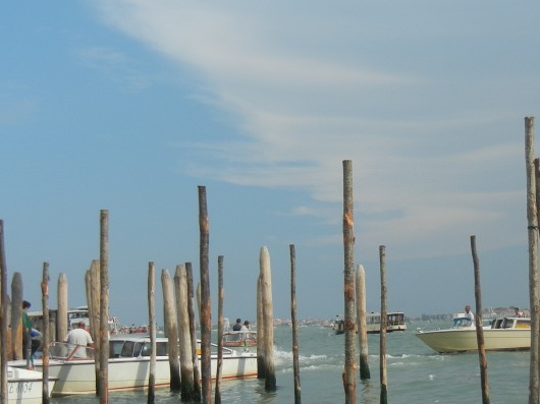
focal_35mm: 58
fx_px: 904
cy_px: 249
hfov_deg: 32.7
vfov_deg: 25.1
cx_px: 400
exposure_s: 1/366
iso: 160
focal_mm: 5.4
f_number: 7
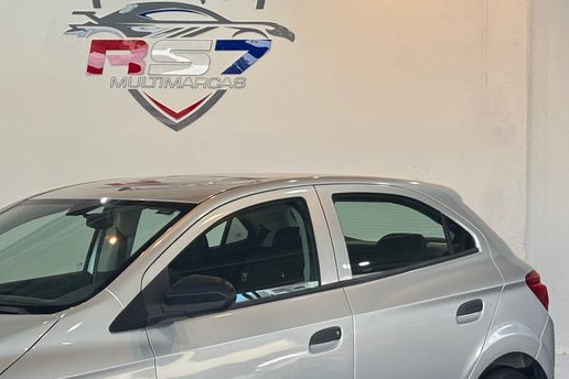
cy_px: 336
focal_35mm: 100
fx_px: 1580
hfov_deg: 20.2
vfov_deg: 13.6
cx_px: 133
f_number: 1.6
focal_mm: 5.96
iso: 32
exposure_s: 1/223
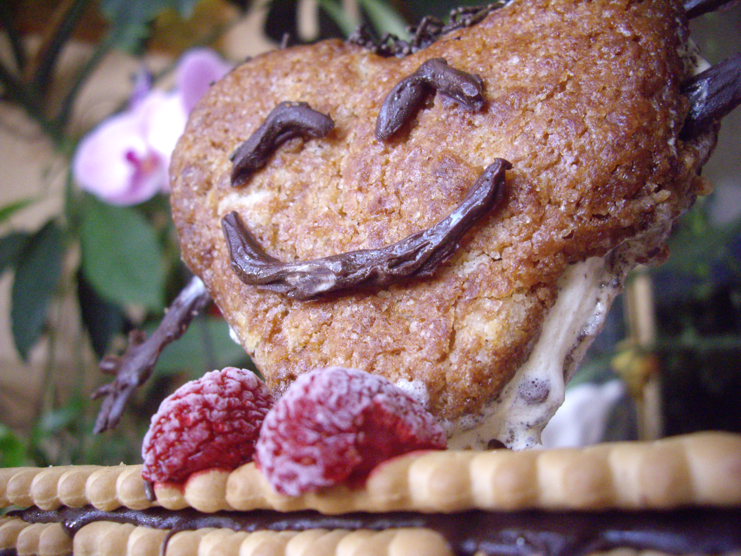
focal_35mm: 38
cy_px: 278
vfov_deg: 37.7
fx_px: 813
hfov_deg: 49.0
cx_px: 370
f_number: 2.8
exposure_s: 1/100
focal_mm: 7.9
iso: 800
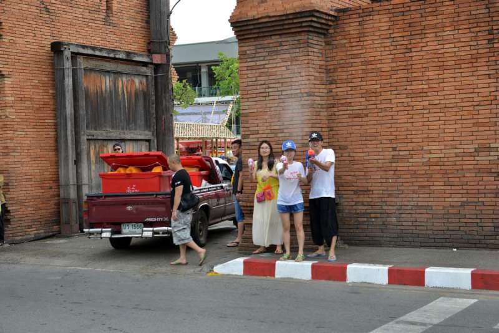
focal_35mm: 56
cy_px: 166
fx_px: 776
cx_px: 250
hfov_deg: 35.6
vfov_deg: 24.2
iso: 100
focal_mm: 56
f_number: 4.5
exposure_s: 1/80
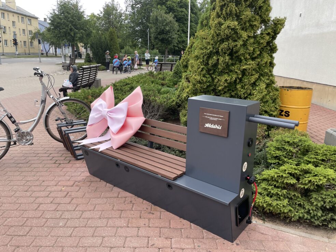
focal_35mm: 27
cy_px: 124
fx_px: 262
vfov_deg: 51.4
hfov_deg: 65.3
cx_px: 164
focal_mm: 4.2
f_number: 1.6
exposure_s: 1/121
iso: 50
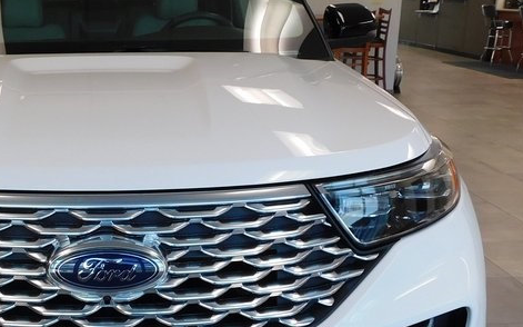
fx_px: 755
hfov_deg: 36.5
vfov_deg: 24.2
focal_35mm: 53
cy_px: 229
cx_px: 82
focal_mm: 4
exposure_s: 1/30
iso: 140
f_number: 3
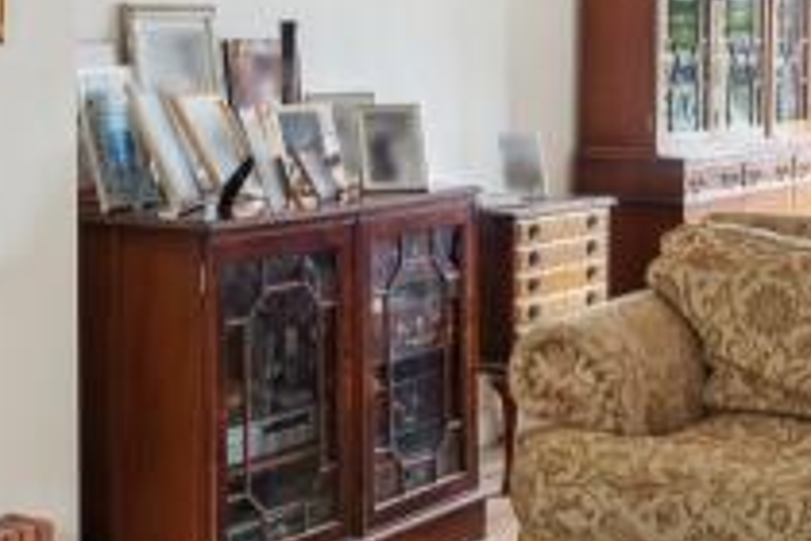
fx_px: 1757
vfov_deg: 17.4
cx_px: 529
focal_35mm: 78
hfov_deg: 25.9
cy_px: 124
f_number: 6.3
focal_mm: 16
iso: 640
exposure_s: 1/30
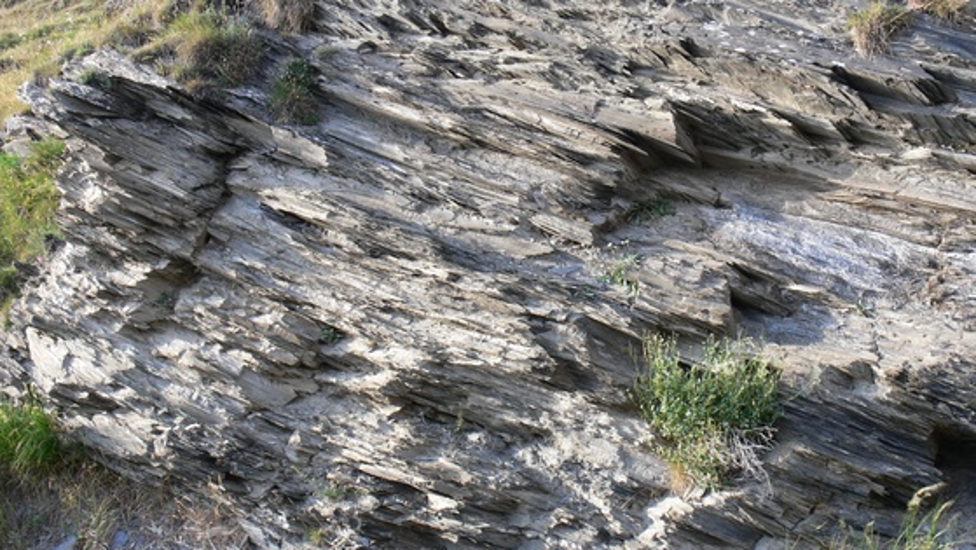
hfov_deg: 38.0
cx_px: 655
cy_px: 255
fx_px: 1398
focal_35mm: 54
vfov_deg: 22.3
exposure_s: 1/60
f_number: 4
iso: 80
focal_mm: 7.4
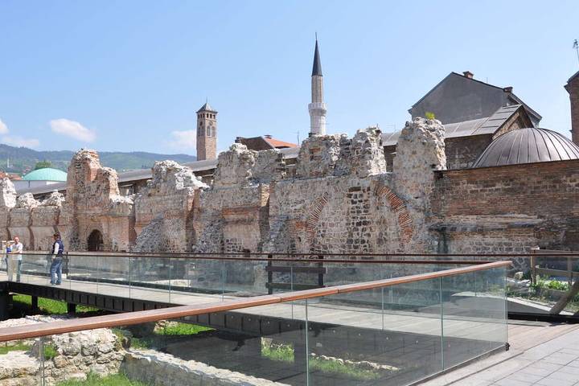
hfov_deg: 67.4
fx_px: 434
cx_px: 290
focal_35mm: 27
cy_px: 193
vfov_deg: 47.9
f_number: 8
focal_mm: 18
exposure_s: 1/400
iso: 200
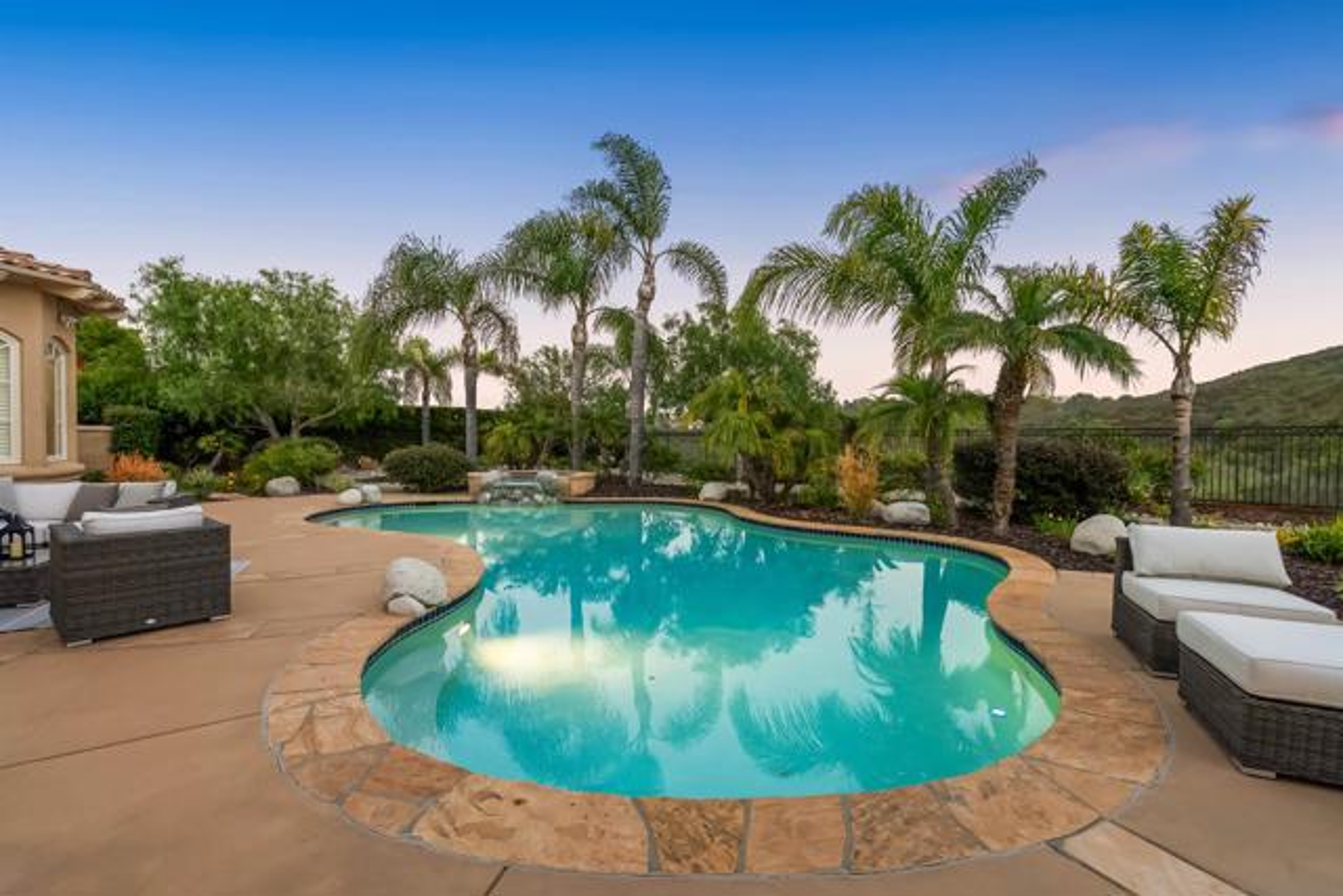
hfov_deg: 96.7
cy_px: 448
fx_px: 597
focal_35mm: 16
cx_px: 672
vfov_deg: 73.8
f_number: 11
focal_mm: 16
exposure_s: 1/10
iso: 640
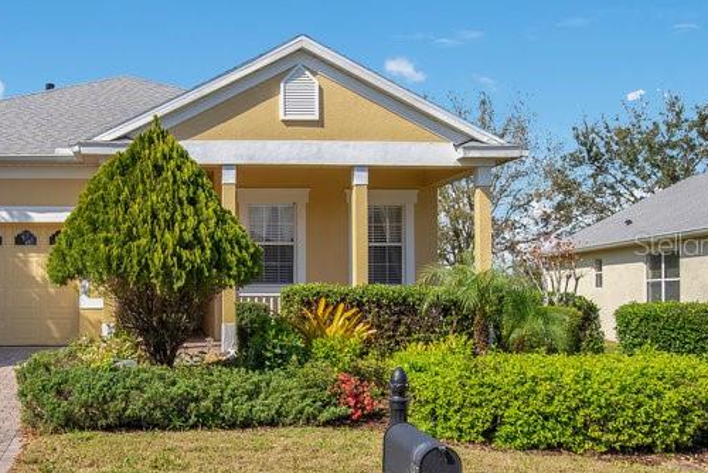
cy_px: 244
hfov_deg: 51.2
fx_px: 630
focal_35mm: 32
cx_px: 59
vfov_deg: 41.2
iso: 100
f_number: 10
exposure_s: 1/160
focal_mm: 16
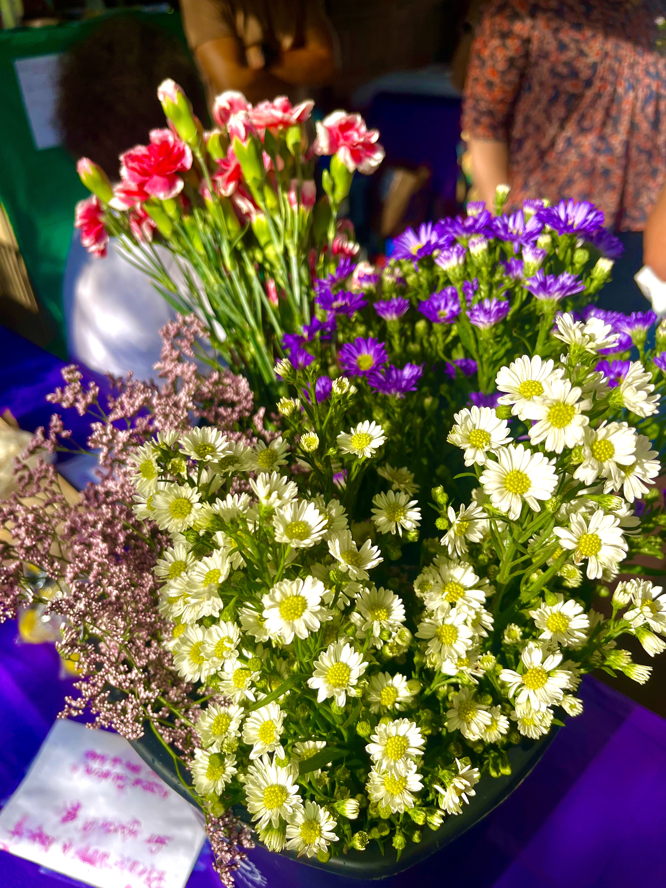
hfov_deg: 53.1
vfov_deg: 67.3
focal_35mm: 26
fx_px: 667
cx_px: 333
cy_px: 444
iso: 50
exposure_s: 1/1009
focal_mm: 5.1
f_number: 1.6
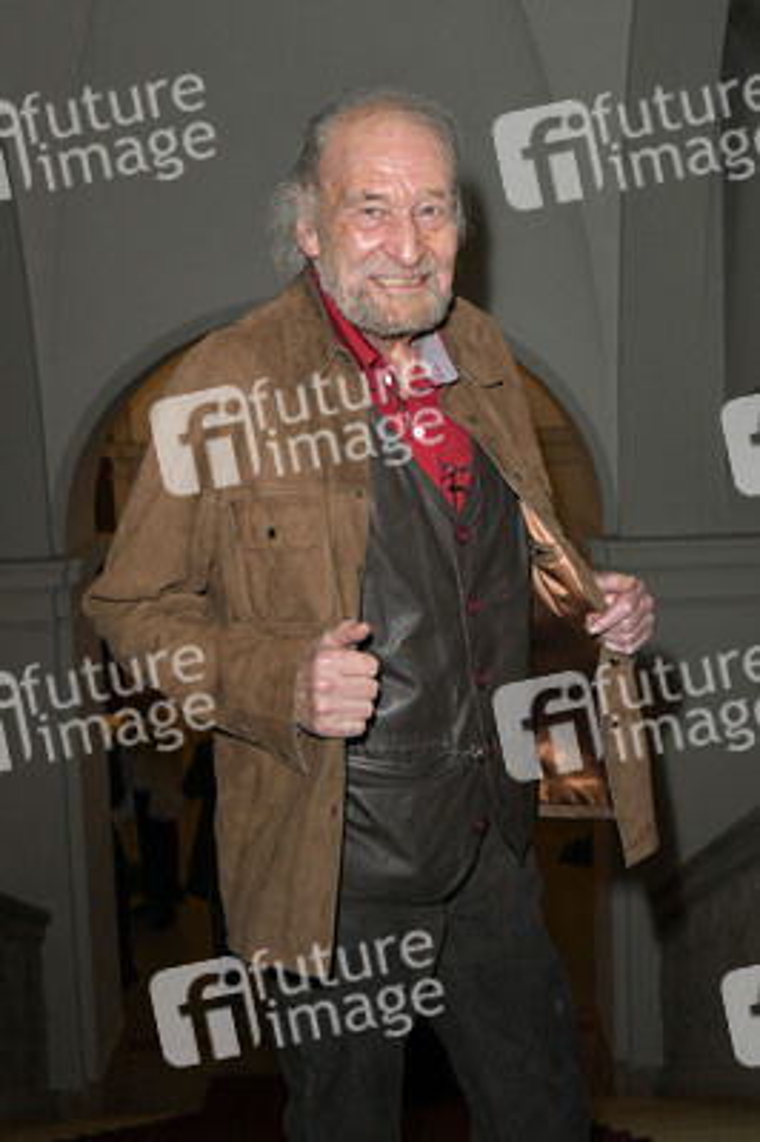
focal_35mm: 42
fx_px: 1332
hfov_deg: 31.8
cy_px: 571
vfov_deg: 46.4
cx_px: 380
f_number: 7.1
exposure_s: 1/250
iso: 1600
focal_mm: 42
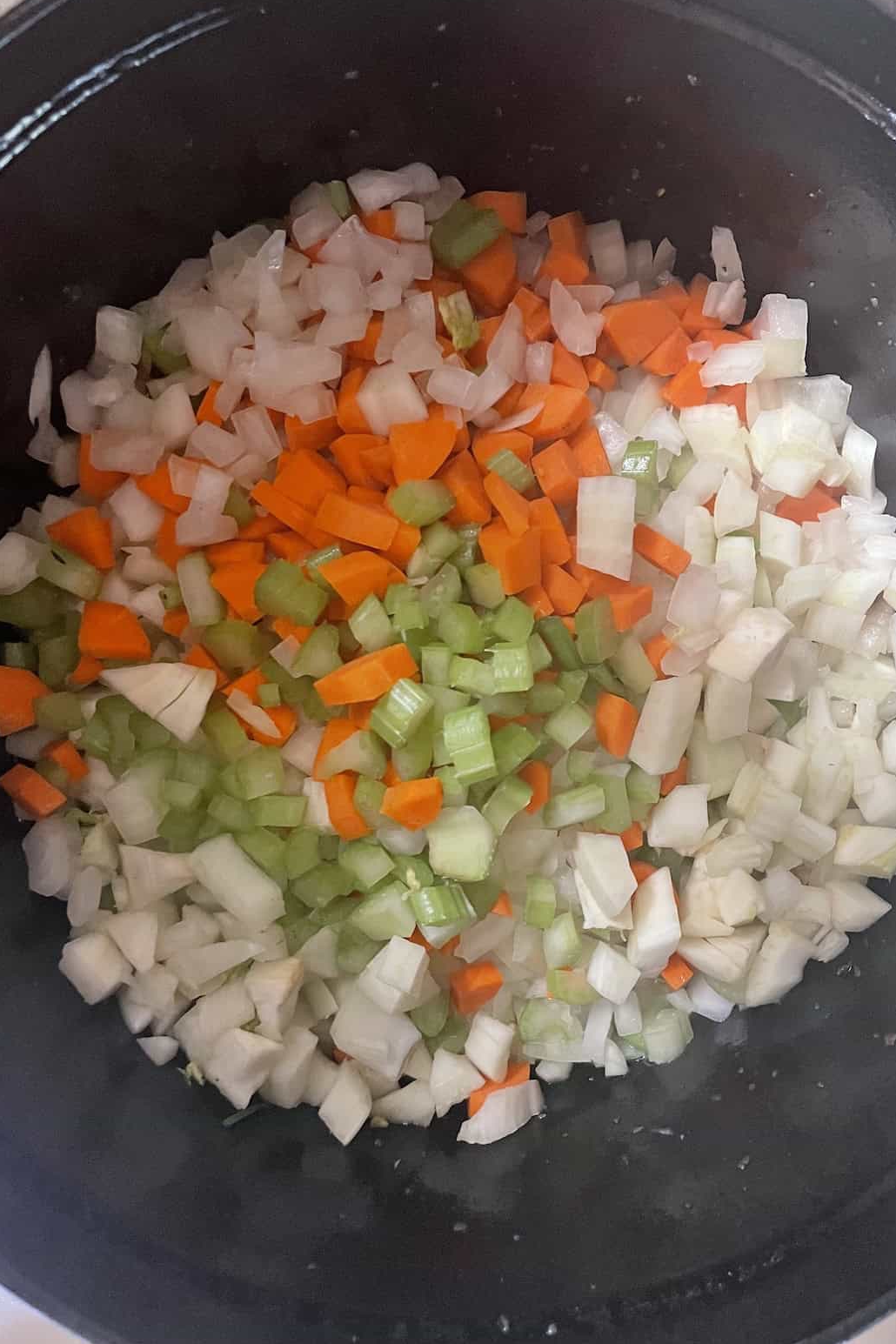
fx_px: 1045
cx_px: 491
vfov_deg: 65.5
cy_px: 657
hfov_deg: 46.3
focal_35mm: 28
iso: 640
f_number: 1.6
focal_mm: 4.2
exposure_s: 1/30
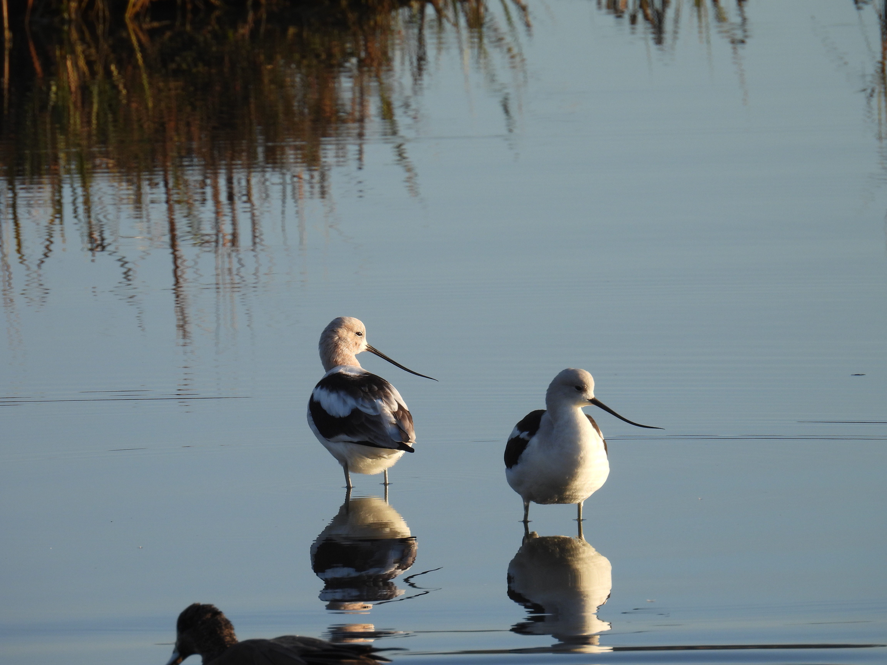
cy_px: 332
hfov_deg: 2.0
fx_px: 25624
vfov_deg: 1.5
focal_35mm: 1000
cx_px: 444
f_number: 5.6
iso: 100
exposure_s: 1/250
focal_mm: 178
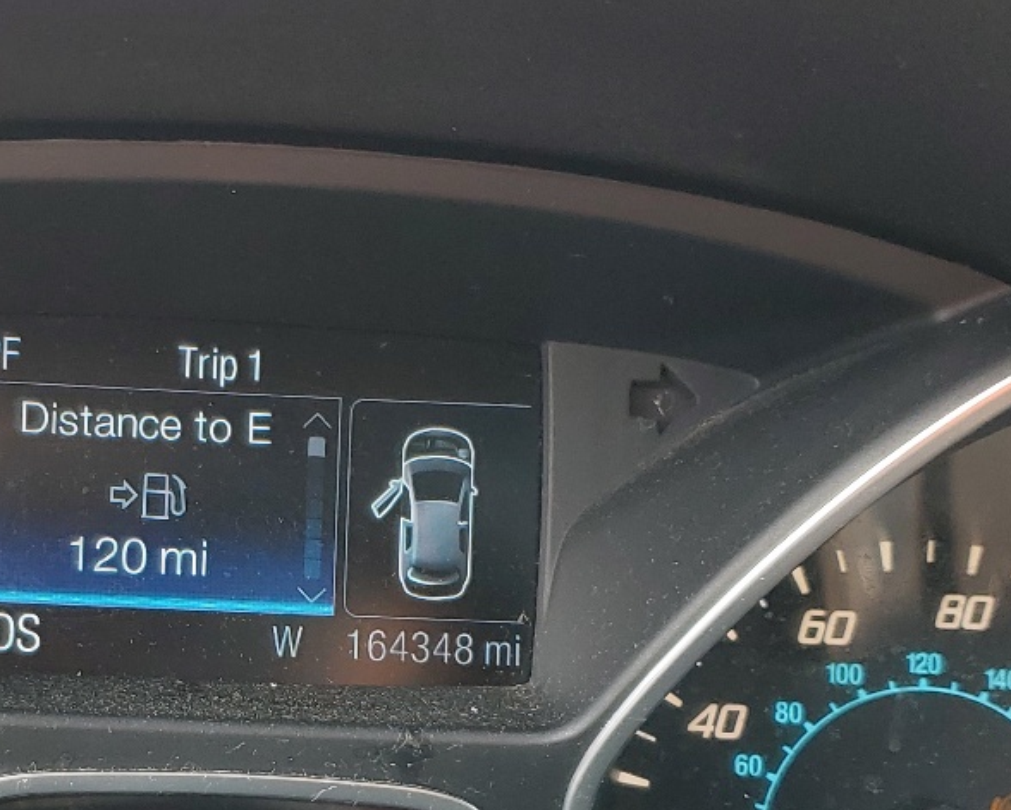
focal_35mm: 69
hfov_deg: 27.1
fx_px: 2066
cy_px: 696
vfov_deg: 21.8
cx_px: 248
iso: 52
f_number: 1.5
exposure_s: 1/120
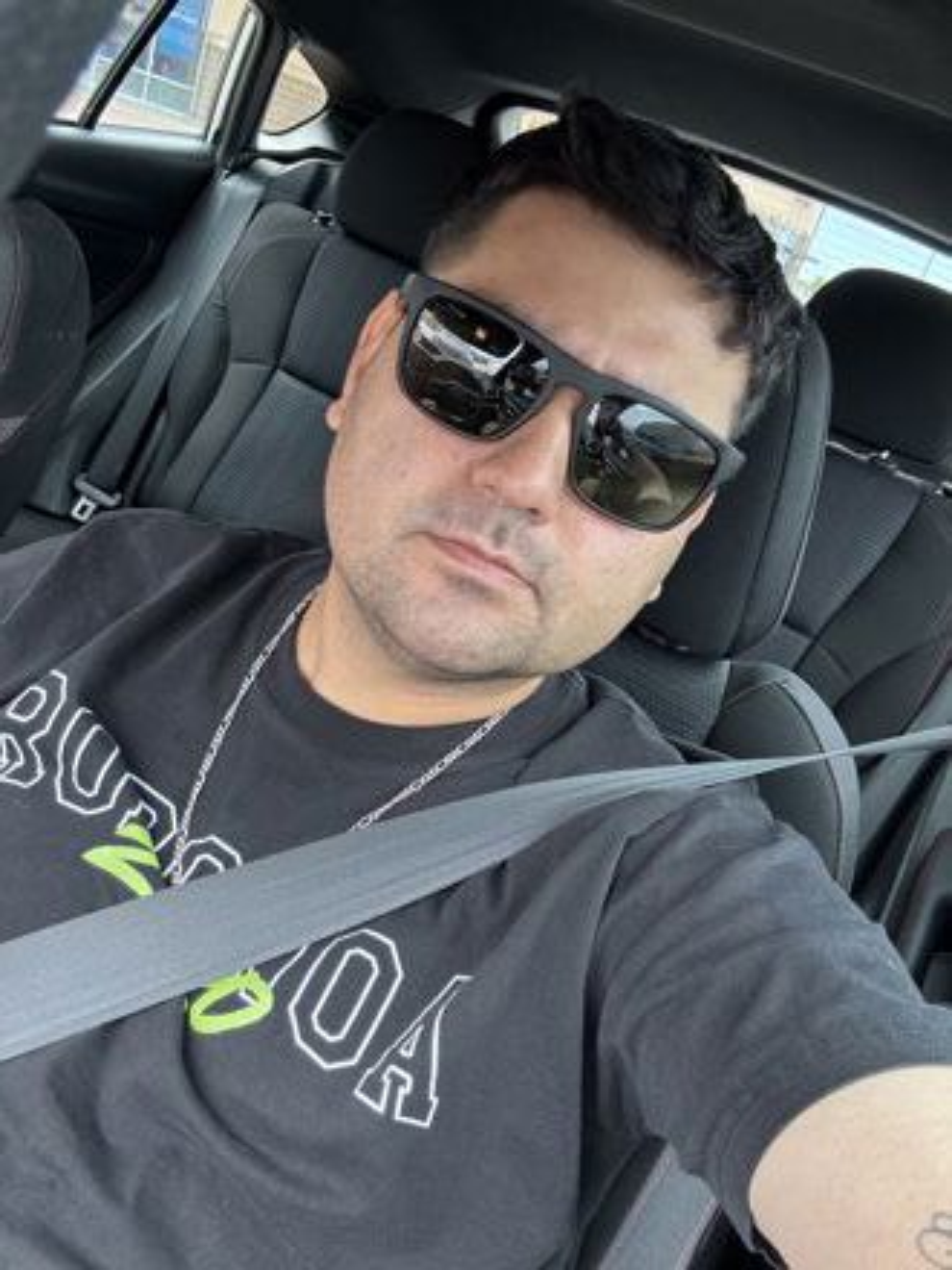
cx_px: 476
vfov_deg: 60.0
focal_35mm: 30
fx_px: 1100
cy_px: 635
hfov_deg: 46.8
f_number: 1.9
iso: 80
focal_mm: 2.69
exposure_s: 1/117
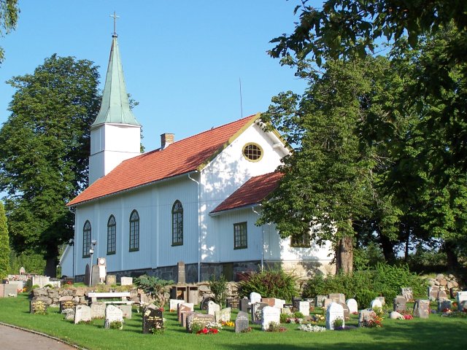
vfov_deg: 21.9
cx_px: 234
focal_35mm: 67
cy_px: 175
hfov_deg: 29.0
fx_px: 904
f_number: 3.2
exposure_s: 1/500
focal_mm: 11.1
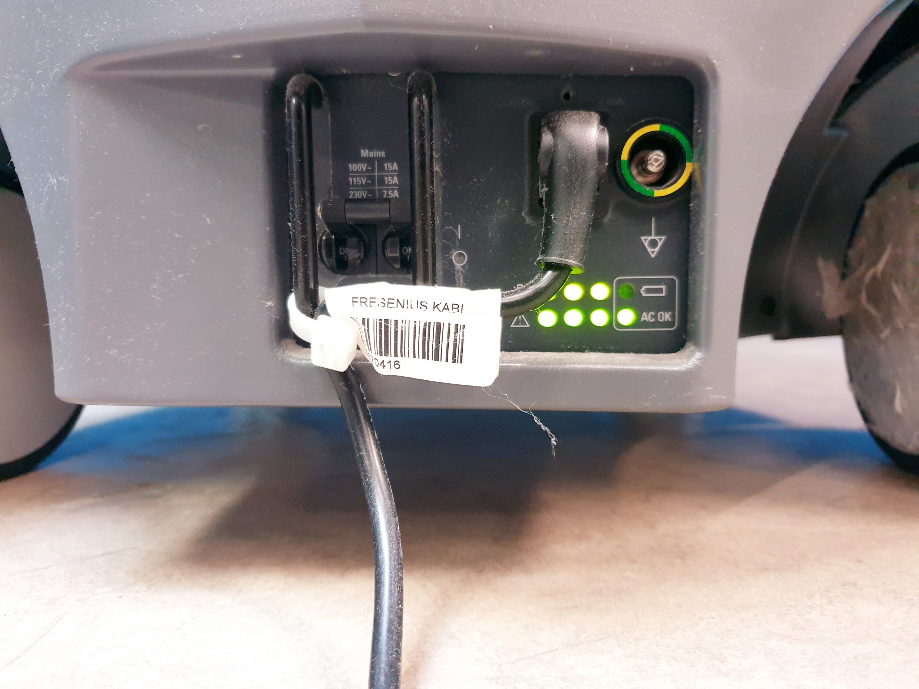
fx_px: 690
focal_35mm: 26
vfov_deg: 53.1
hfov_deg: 67.3
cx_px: 460
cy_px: 344
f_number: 1.5
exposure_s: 1/33
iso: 250
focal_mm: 4.3
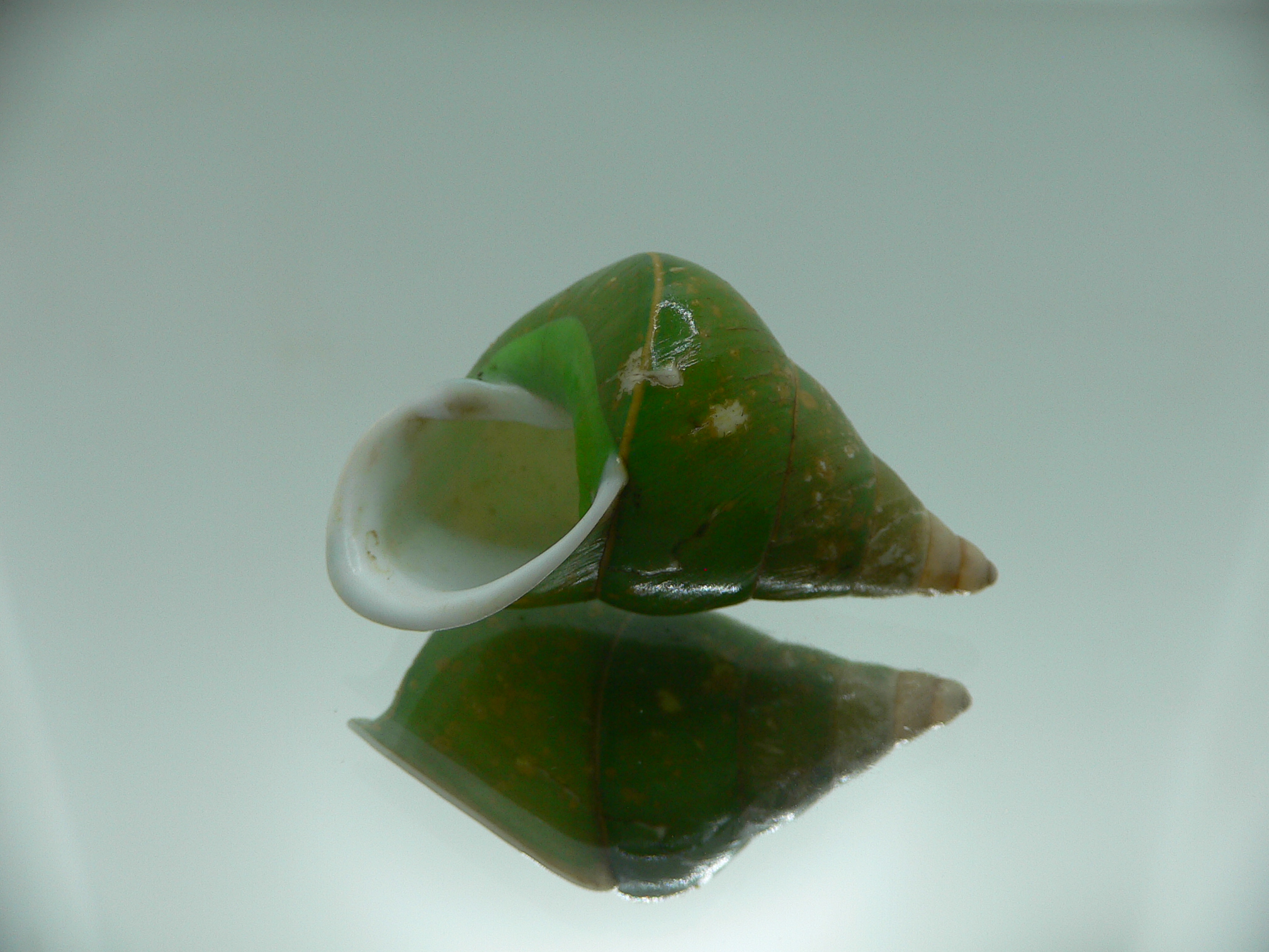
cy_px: 476
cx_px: 634
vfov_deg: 40.7
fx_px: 1283
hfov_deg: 52.6
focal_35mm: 35
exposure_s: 1/80
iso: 80
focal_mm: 4.6
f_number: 2.8
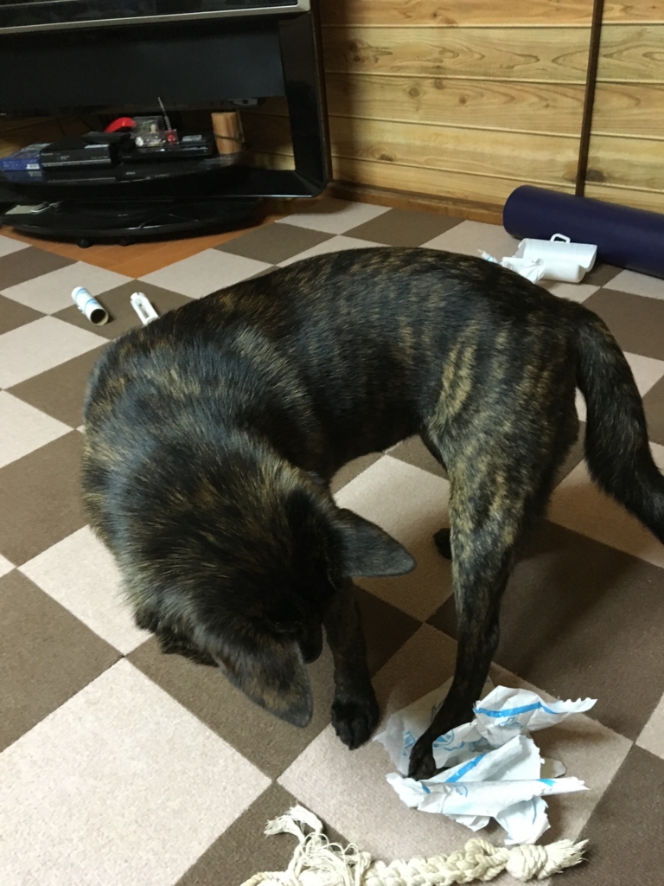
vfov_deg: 61.7
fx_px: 742
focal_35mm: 29
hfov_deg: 48.2
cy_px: 443
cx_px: 332
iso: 200
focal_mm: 4.15
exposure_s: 1/15
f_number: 2.2
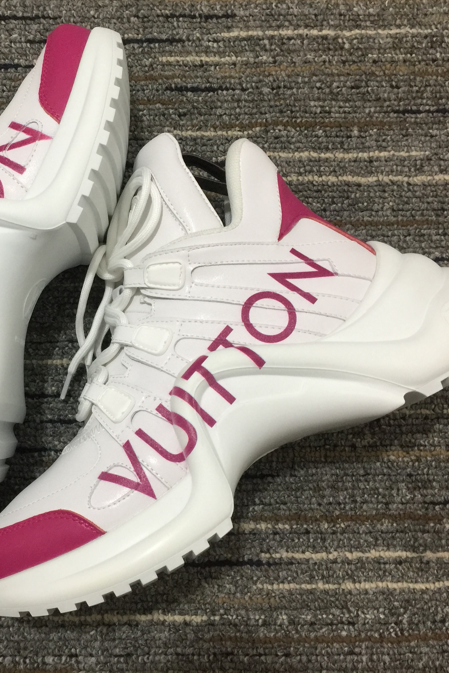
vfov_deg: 47.4
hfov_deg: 31.6
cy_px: 334
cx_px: 77
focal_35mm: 41
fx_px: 767
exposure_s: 1/33
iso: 80
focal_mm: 4.15
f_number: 2.2
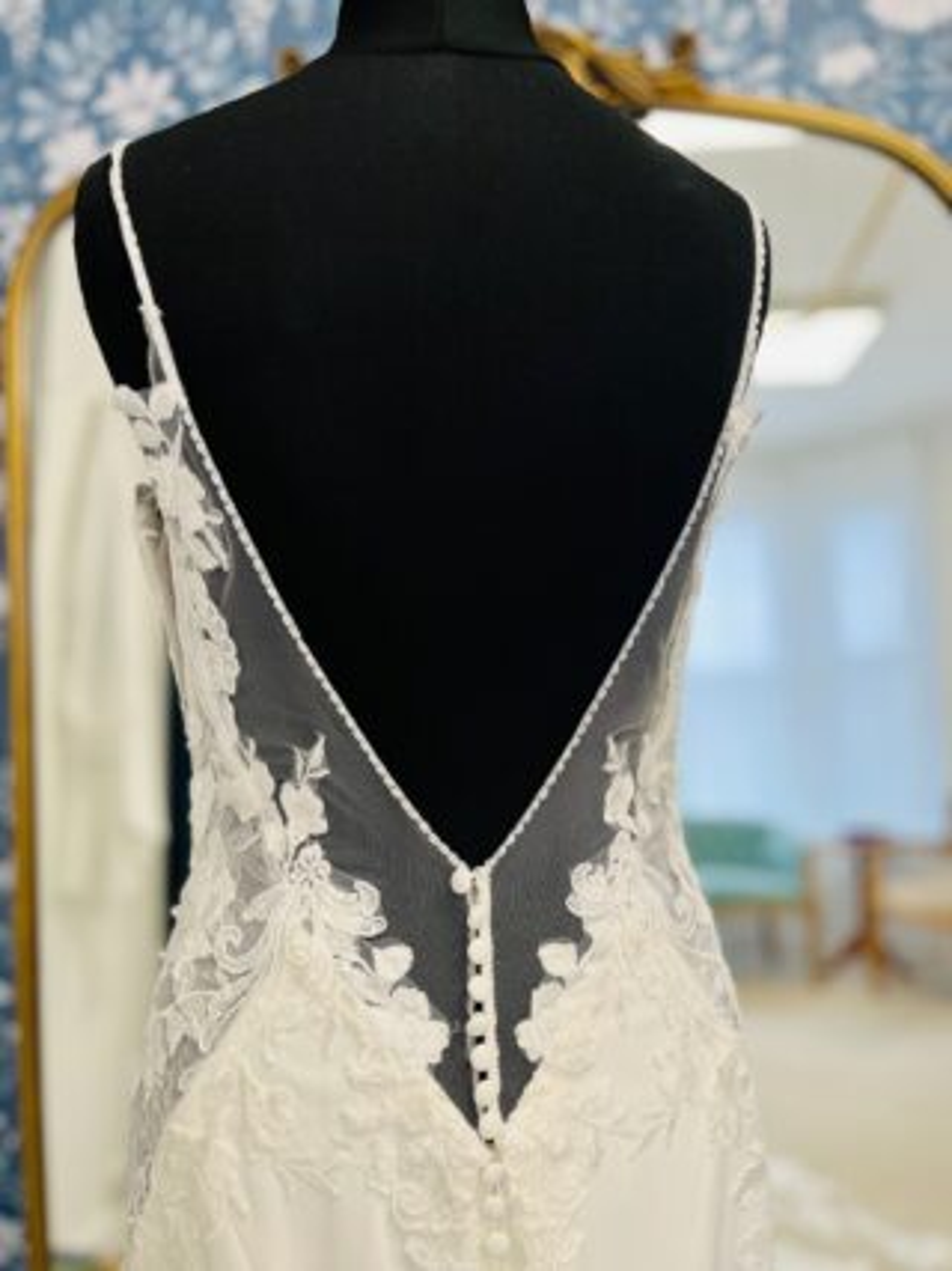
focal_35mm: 26
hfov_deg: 53.0
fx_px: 954
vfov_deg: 67.3
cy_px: 636
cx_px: 476
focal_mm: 5.1
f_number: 1.6
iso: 40
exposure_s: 1/100
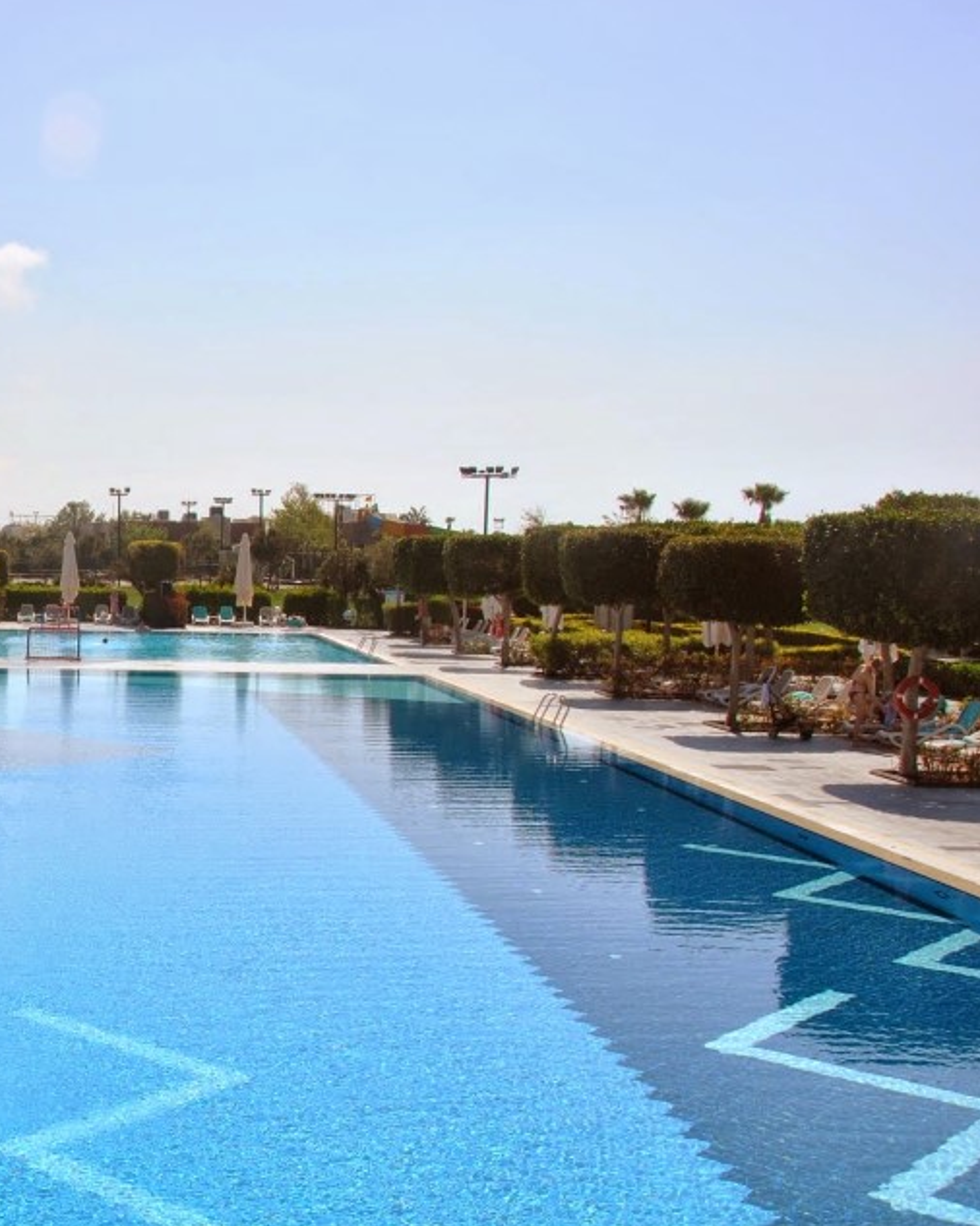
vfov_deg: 40.2
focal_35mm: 46
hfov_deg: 29.9
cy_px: 703
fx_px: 1669
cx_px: -59
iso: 100
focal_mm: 18
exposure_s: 1/320
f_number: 9
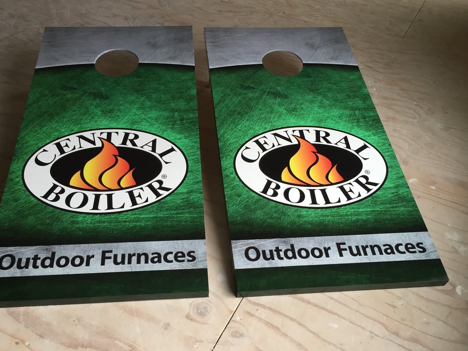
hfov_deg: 51.3
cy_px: 158
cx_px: 218
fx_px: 487
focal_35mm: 36
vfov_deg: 39.6
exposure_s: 1/40
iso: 32
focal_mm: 4.15
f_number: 2.2
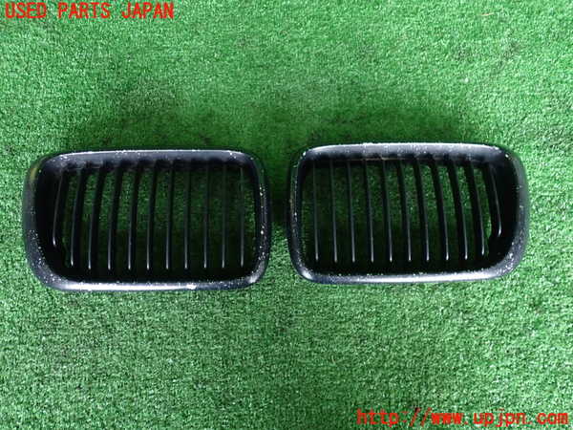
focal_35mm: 30
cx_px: 286
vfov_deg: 46.8
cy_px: 215
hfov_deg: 60.0
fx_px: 497
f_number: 2.3
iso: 640
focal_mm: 5.4
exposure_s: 1/30
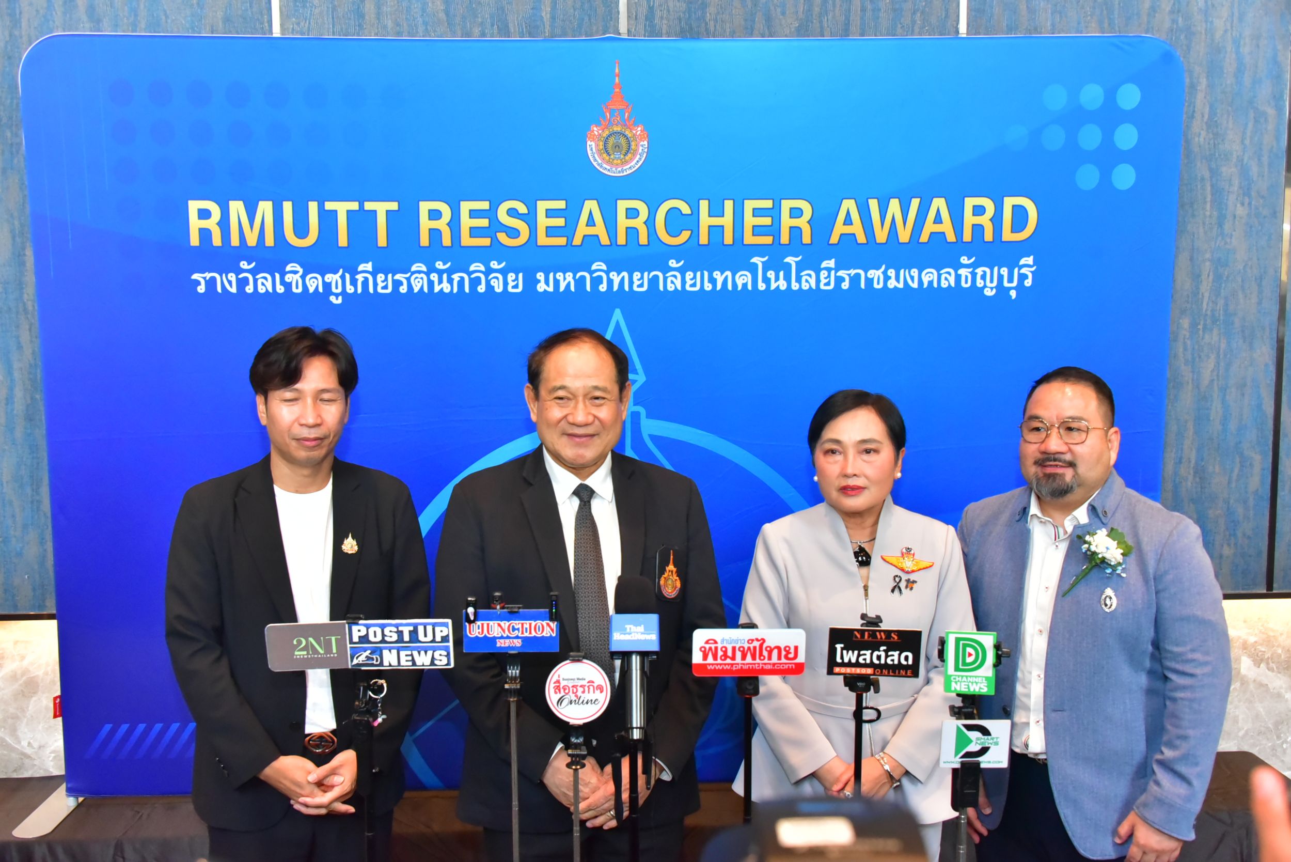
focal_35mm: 38
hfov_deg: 50.7
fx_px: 1363
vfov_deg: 35.1
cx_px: 646
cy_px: 431
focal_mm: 38
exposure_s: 1/200
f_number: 6.3
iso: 6400
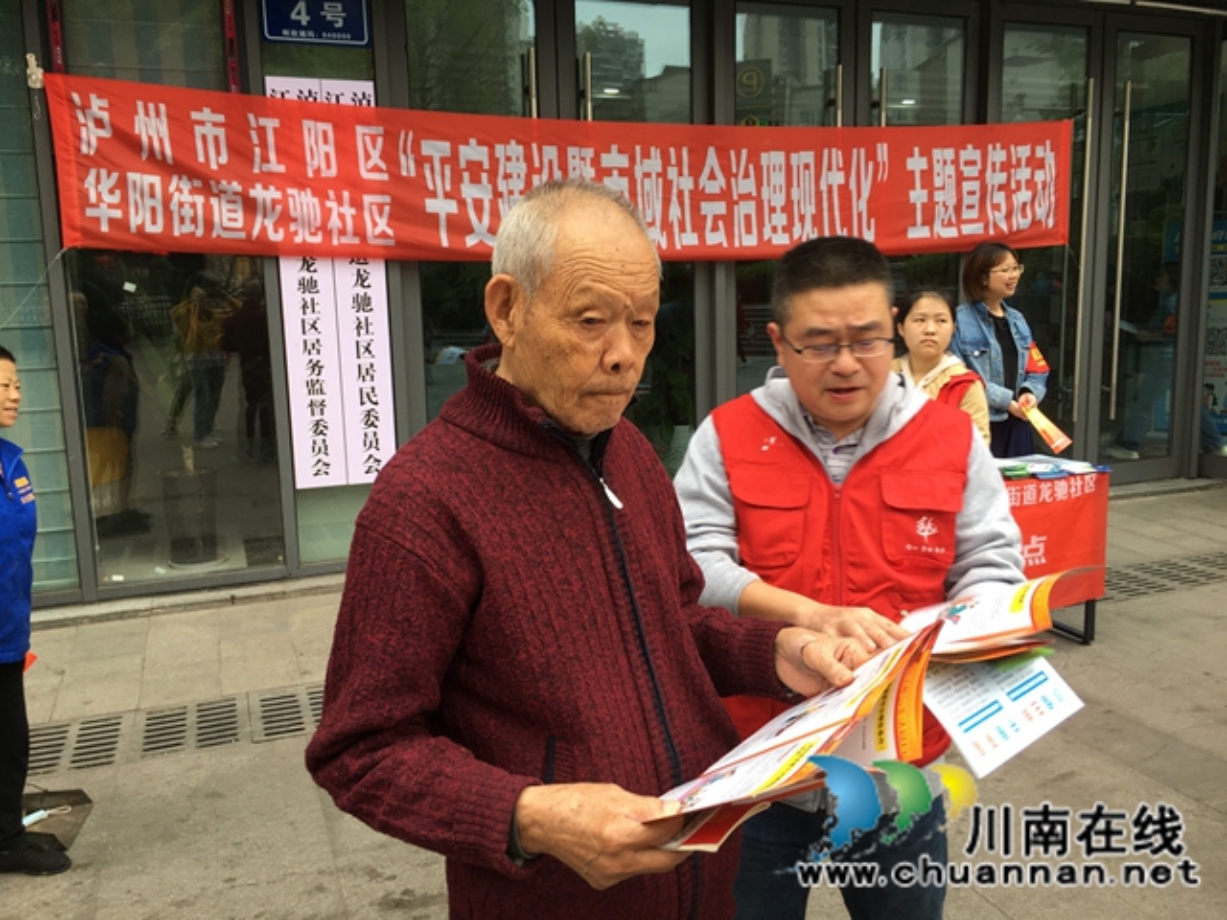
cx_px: 614
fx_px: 1028
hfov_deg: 61.7
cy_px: 460
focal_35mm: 29
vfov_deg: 48.2
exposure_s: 1/50
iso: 32
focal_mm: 4.15
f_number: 2.2
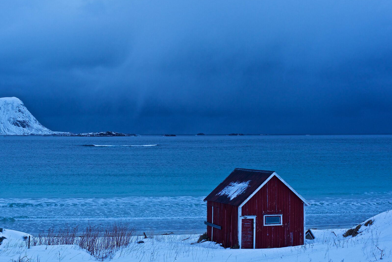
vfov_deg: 18.2
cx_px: 137
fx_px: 817
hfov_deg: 26.9
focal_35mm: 75
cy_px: 92
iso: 640
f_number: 5
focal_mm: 50
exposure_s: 1/50
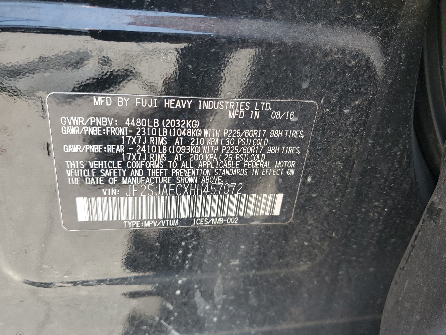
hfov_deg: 67.3
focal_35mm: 26
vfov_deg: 53.1
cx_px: 223
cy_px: 168
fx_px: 335
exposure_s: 1/263
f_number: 1.5
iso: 50
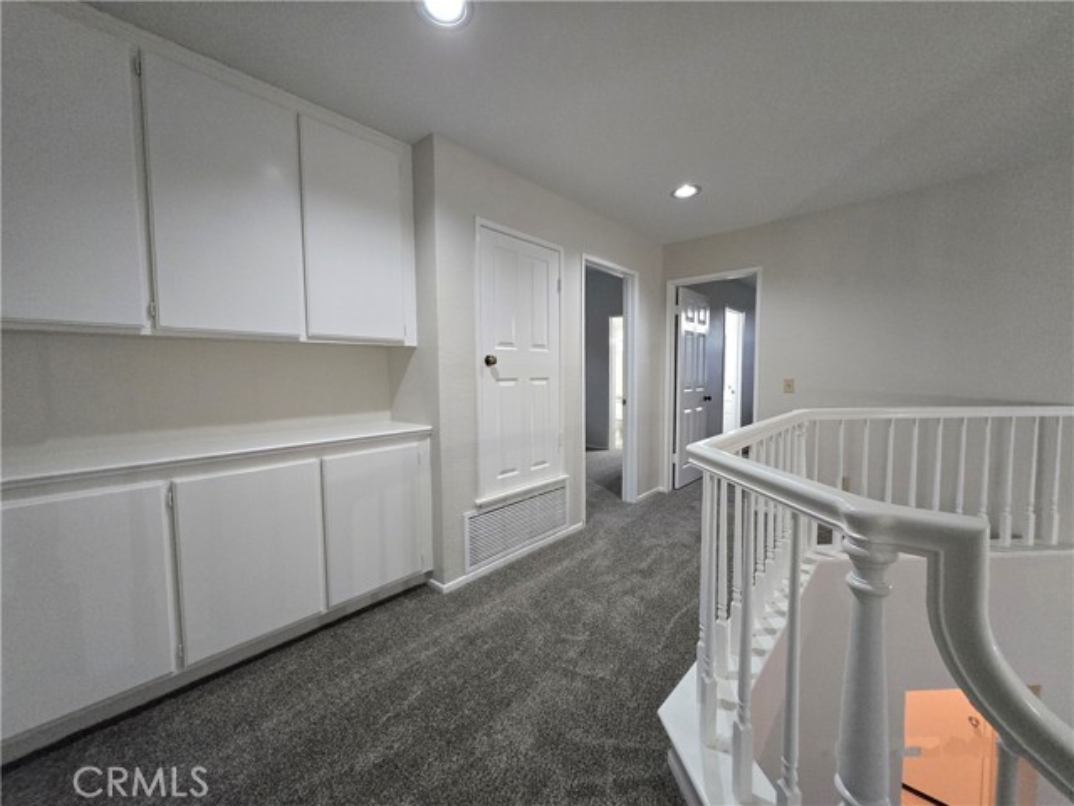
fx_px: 403
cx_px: 537
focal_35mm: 13
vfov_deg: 89.9
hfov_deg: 106.2
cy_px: 403
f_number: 2.2
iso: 800
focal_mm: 1.7
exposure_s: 1/60
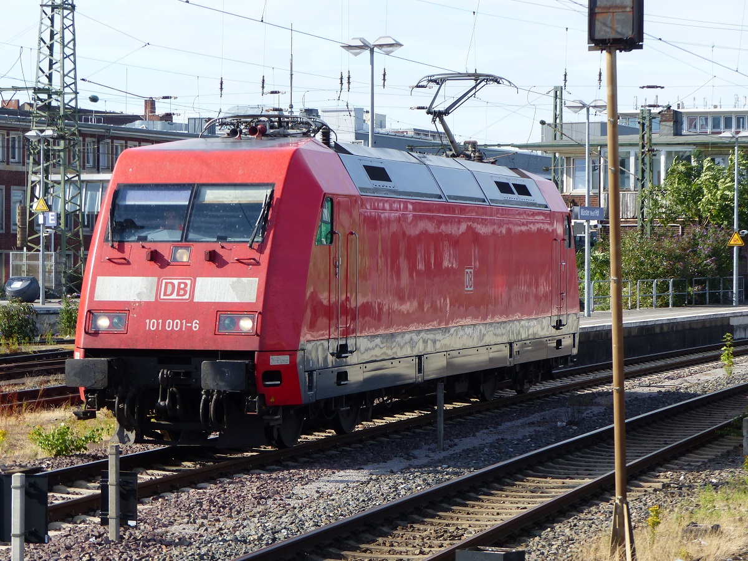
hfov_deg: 17.0
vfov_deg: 12.8
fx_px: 2507
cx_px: 374
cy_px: 280
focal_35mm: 116
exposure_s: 1/500
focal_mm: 20.9
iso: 100
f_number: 4
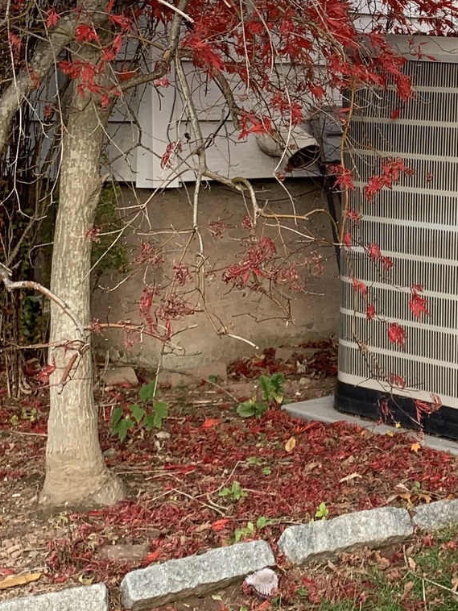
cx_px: 675
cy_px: 177
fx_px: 1393
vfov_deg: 24.5
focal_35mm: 79
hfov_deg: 17.0
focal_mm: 4.25
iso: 25
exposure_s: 1/381
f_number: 1.8
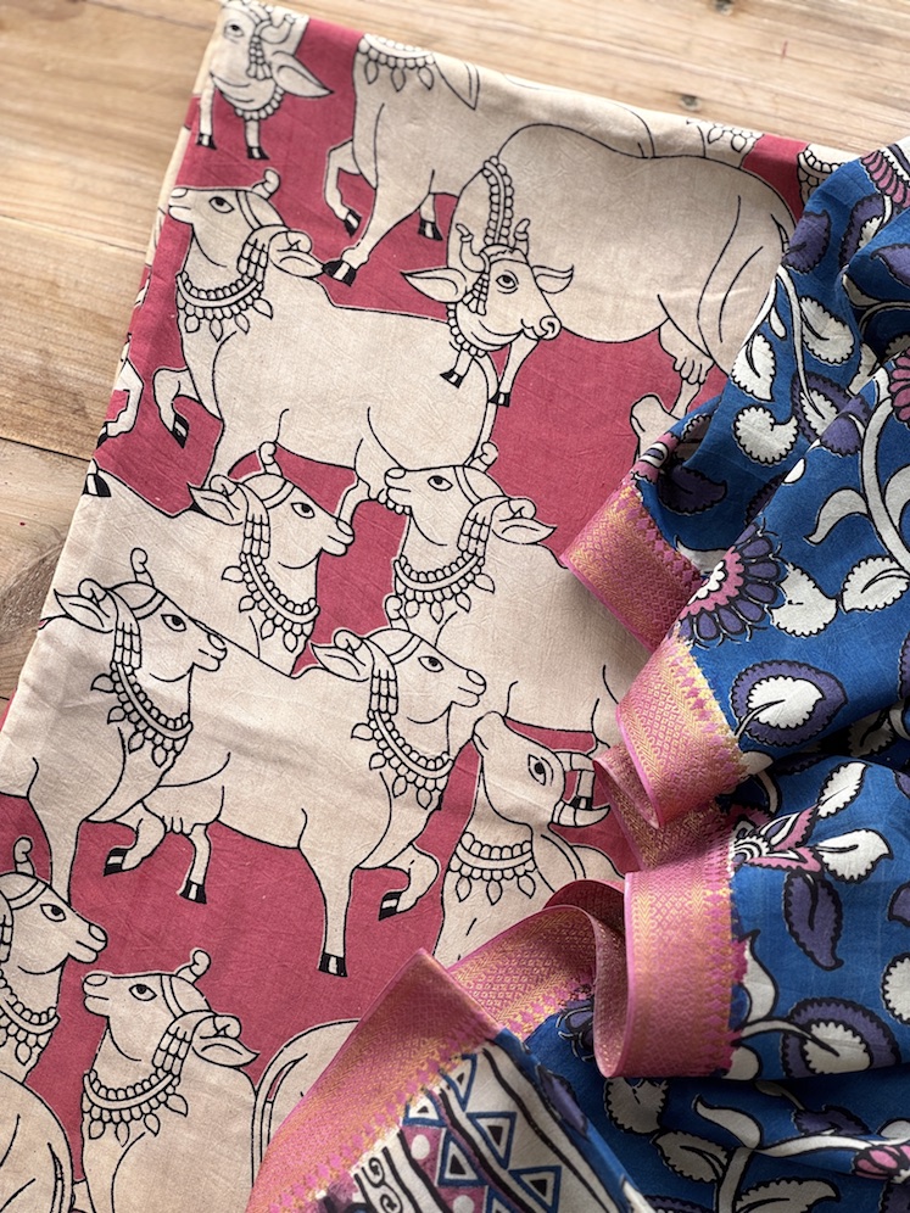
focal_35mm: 77
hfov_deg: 19.1
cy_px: 606
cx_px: 455
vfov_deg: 25.3
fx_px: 2699
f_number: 2.8
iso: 32
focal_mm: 9
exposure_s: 1/99
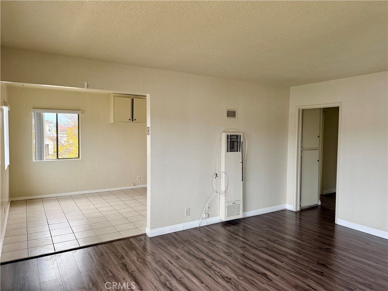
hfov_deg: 71.6
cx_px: 194
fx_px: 269
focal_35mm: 24
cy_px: 146
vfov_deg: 56.8
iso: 500
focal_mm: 6.76
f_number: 1.78
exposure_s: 1/60
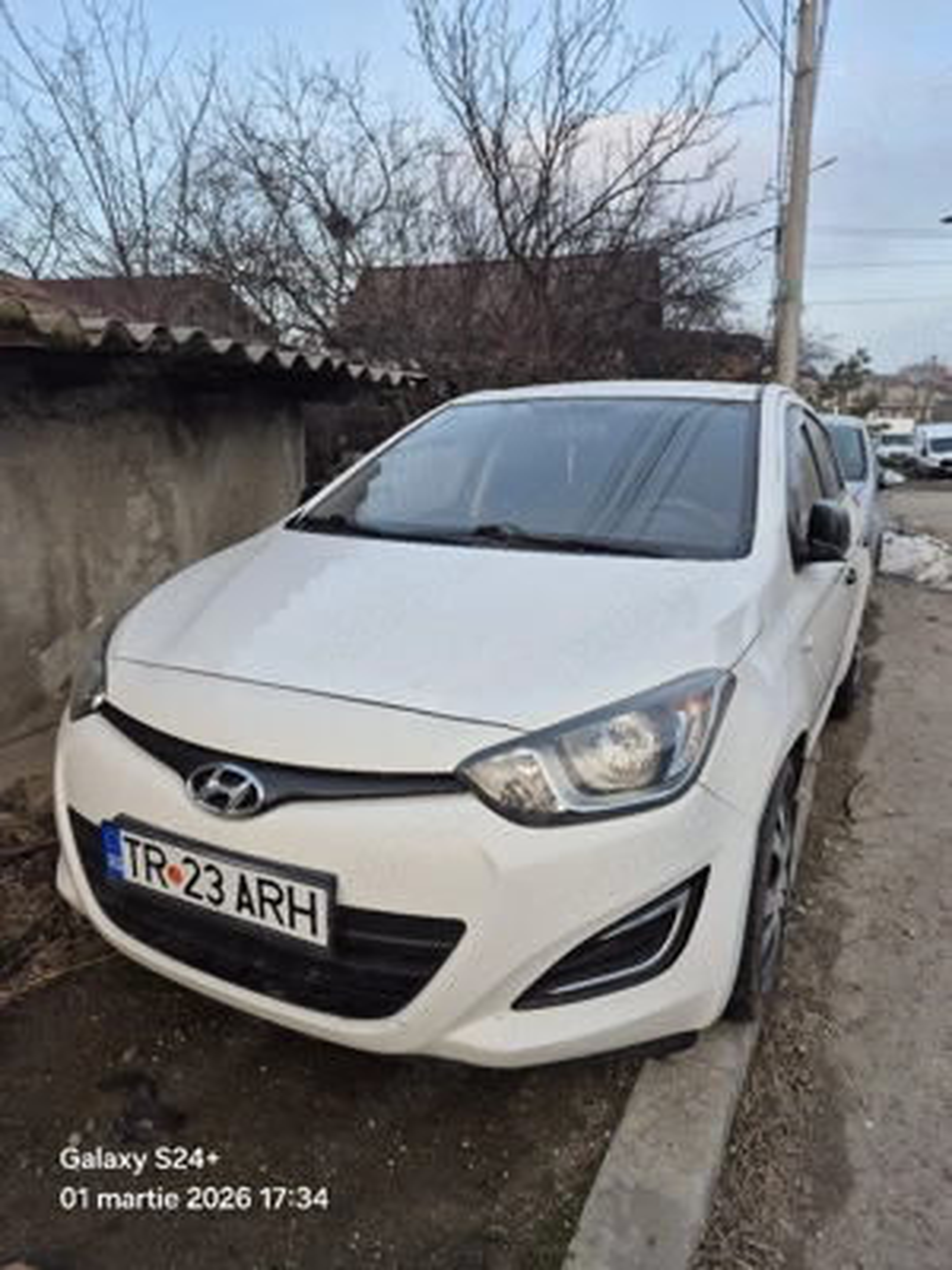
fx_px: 843
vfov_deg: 73.9
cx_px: 476
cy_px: 635
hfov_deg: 58.9
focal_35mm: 23
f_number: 1.8
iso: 25
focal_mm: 5.4
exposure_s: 1/208
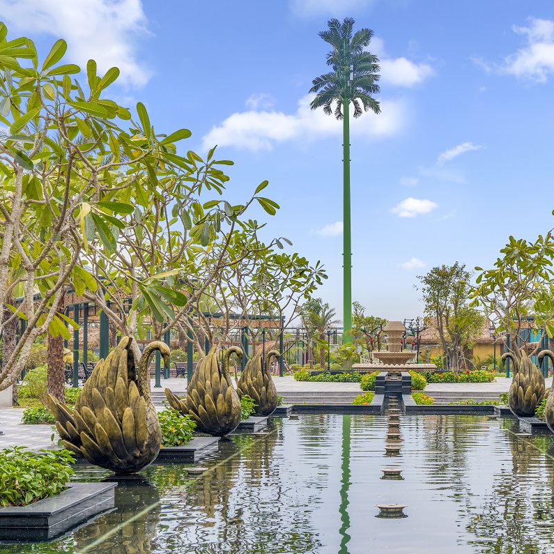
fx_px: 1068
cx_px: 395
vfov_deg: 29.1
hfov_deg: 28.8
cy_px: 278
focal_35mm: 59
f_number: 13
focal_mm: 46
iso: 200
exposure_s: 1/125
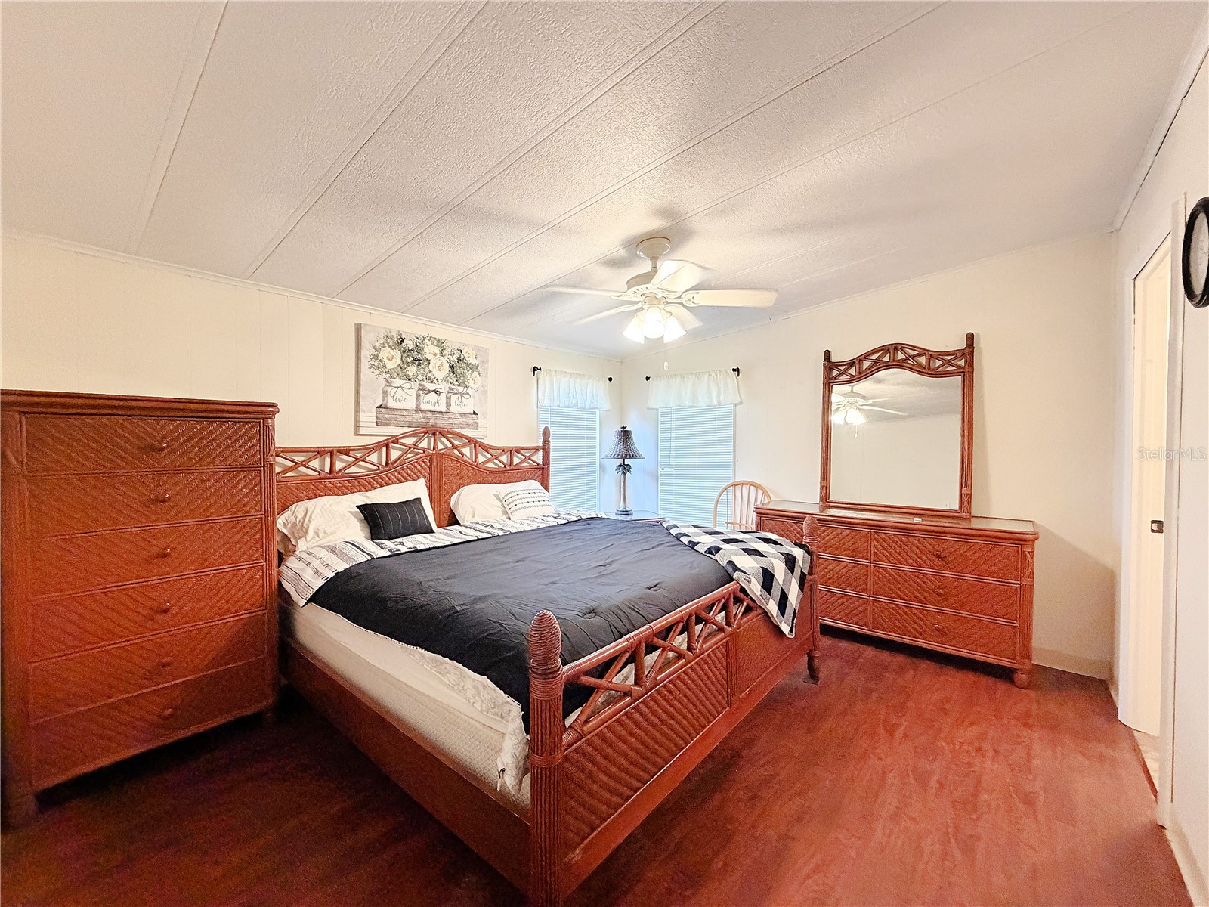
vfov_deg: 85.7
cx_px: 604
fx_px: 489
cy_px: 454
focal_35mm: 14
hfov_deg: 102.1
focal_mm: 2.22
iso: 500
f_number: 2.2
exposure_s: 1/60
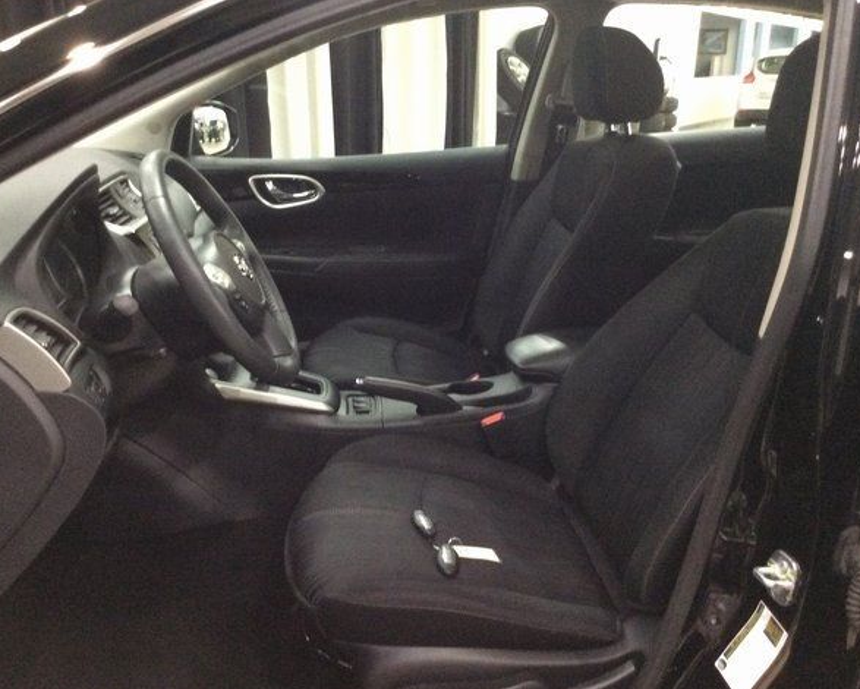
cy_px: 347
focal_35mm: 34
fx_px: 866
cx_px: 410
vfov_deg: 43.4
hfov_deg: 52.8
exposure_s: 1/25
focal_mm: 3.3
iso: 250
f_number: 2.4
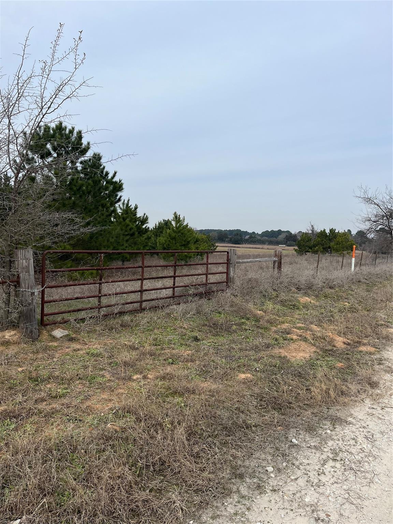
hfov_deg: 53.1
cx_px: 196
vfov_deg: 67.3
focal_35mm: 26
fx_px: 394
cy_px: 262
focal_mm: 5.1
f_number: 1.6
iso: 50
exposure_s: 1/3745
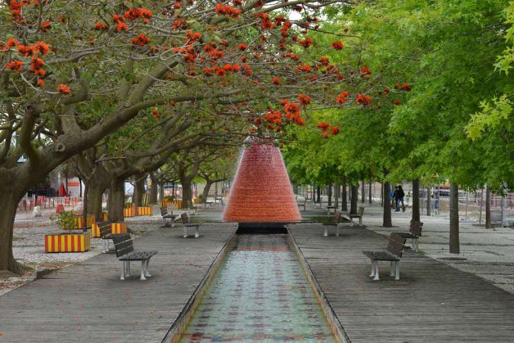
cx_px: 257
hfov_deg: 28.8
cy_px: 172
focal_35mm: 70
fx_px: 1000
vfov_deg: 19.5
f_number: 16
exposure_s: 1/80
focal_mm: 70
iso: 400
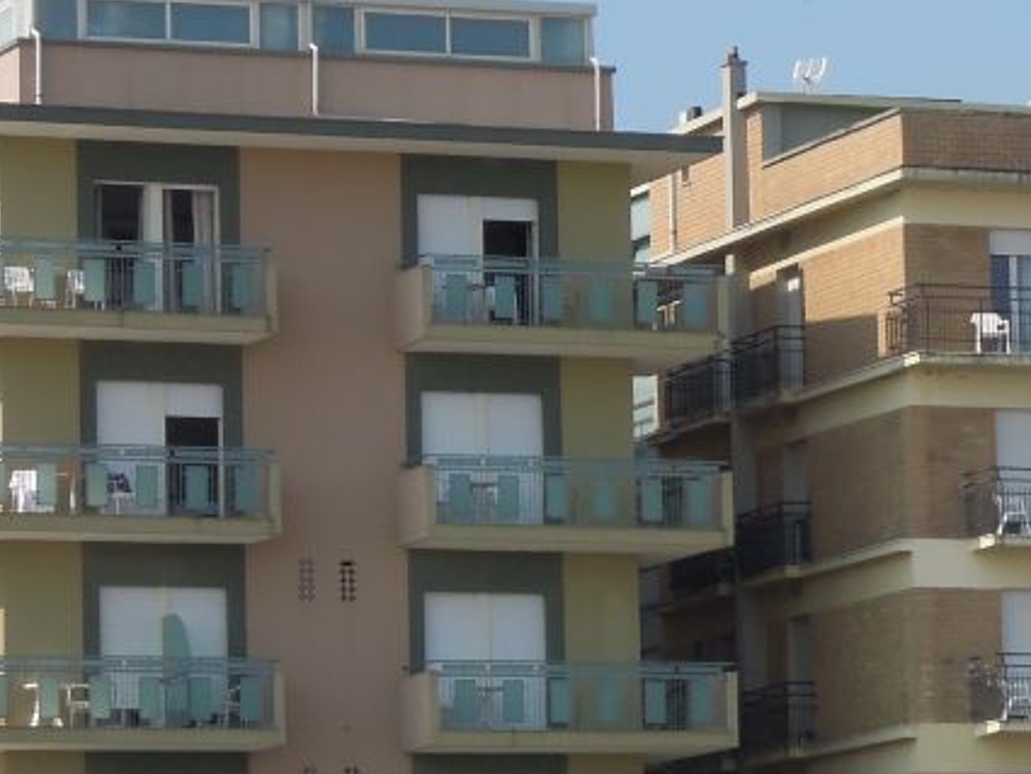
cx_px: 1152
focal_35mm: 241
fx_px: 7180
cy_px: 369
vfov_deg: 6.2
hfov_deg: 8.1
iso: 160
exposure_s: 1/800
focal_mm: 17.9
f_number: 4.9
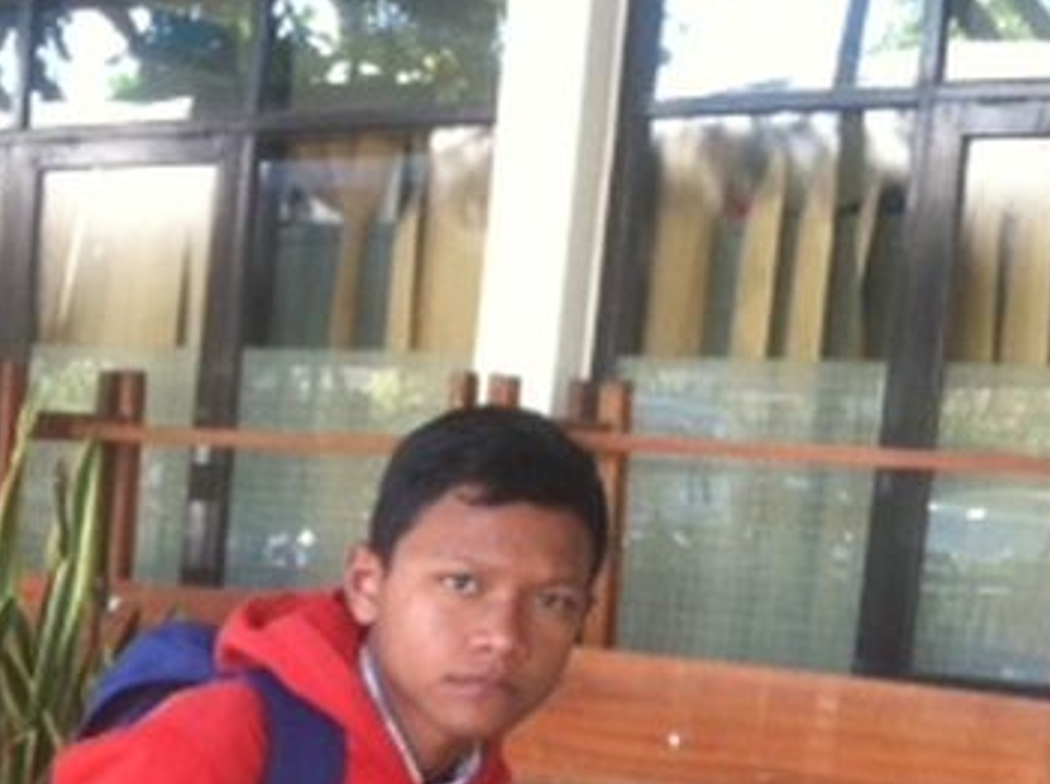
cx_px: -230
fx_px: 2998
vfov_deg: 14.6
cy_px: 848
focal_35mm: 99
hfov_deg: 18.7
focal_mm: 3.85
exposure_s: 1/15
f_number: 2.8
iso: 80
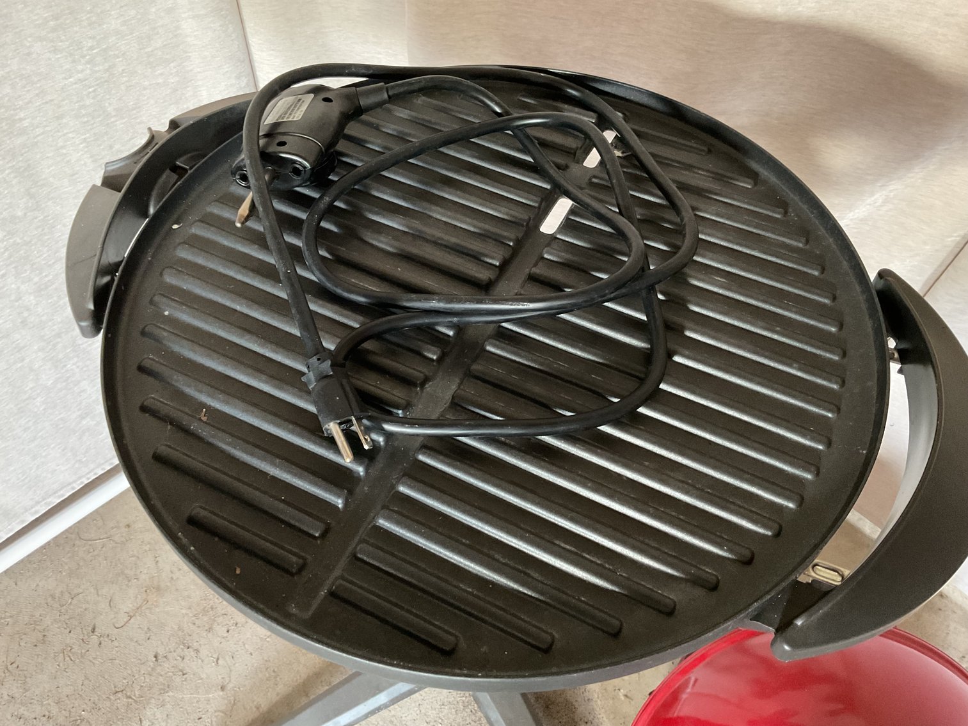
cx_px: 484
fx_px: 811
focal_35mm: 29
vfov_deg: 48.2
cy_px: 363
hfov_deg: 61.7
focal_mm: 3
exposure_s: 1/25
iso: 320
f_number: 1.8
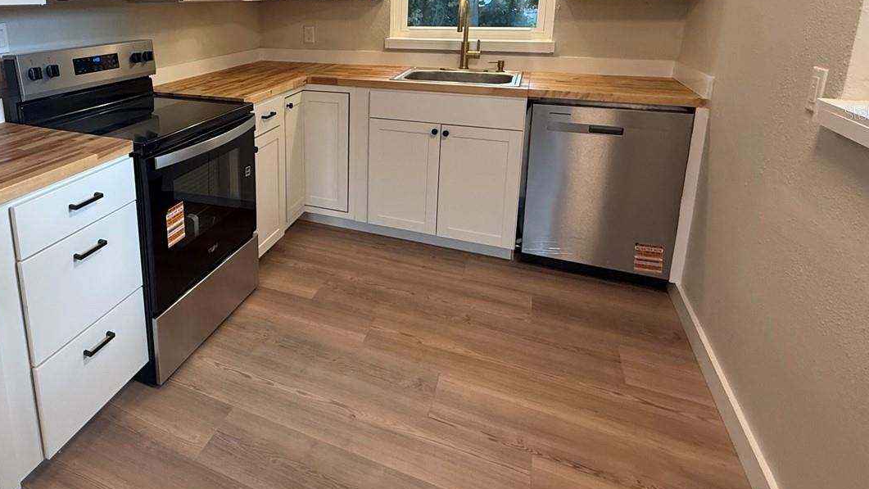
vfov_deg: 47.4
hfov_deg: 75.3
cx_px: 266
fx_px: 530
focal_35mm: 23
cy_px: 113
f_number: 2.2
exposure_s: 1/120
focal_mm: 2.22
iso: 250
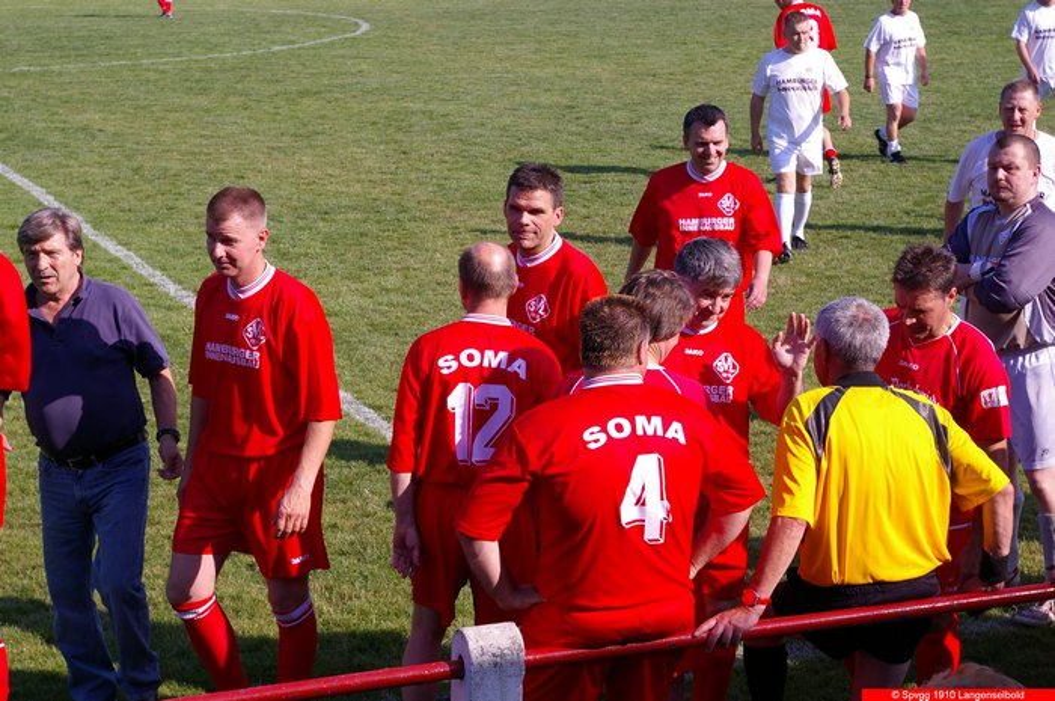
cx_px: 528
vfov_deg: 16.5
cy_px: 350
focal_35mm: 82
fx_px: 2415
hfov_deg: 24.6
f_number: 9.5
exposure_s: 1/250
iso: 200
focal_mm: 55
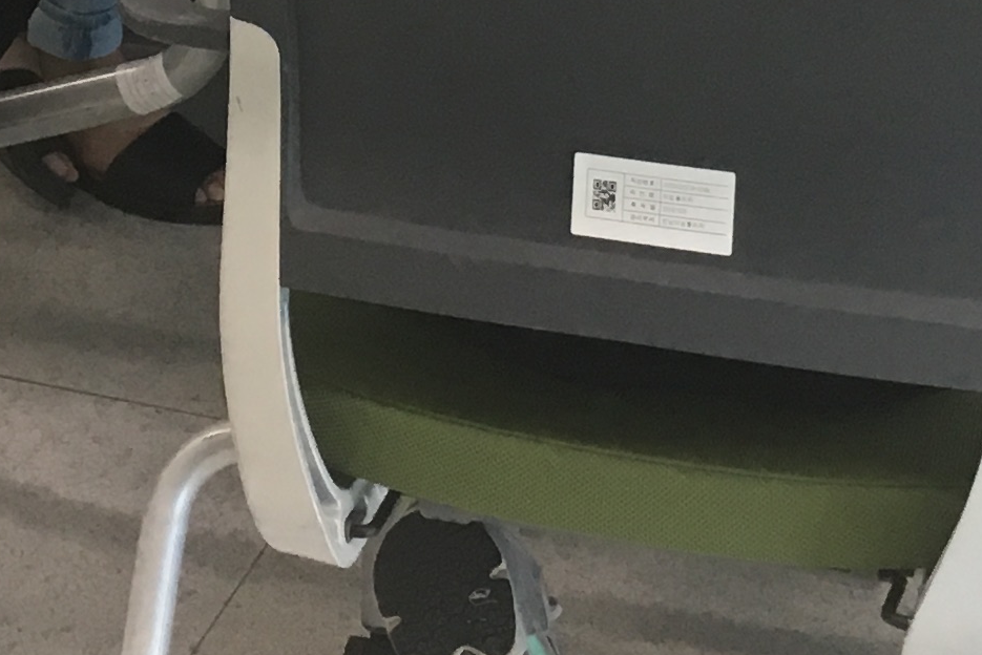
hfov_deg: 15.7
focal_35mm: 130
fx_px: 3547
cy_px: -862
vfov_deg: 9.5
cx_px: 291
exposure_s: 1/30
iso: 32
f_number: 2.2
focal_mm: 4.15
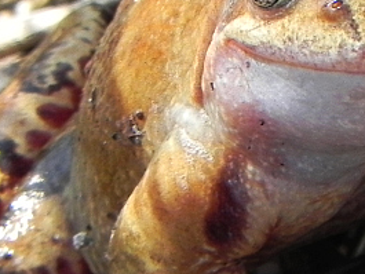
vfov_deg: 0.6
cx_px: 277
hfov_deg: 0.8
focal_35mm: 2334
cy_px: 165
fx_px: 24621
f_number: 5.6
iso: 160
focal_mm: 107.6
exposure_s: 1/302
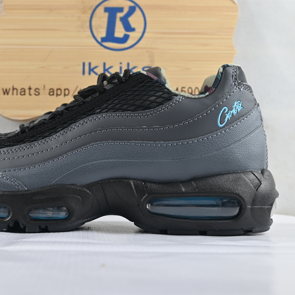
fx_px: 536
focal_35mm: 56
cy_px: 148
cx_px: 103
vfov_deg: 30.7
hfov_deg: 30.6
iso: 200
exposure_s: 1/60
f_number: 4.8
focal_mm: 29
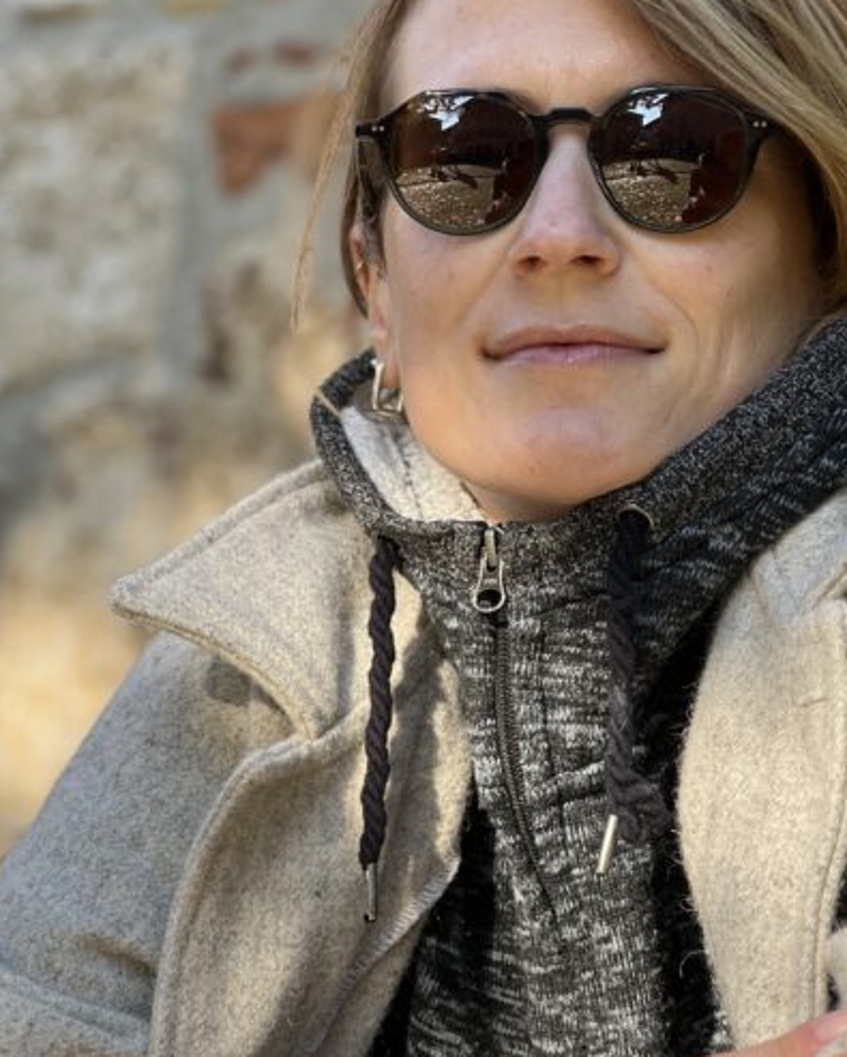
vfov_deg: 14.8
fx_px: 4070
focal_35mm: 130
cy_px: 548
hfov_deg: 11.9
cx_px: 596
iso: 50
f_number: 2.8
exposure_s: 1/121
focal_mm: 9
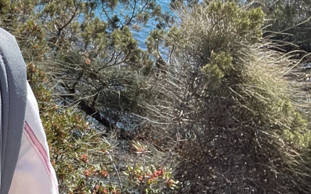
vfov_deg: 15.7
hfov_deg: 23.6
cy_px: -101
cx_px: -103
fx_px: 644
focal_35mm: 76
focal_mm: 2.71
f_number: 2.2
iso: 32
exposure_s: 1/636
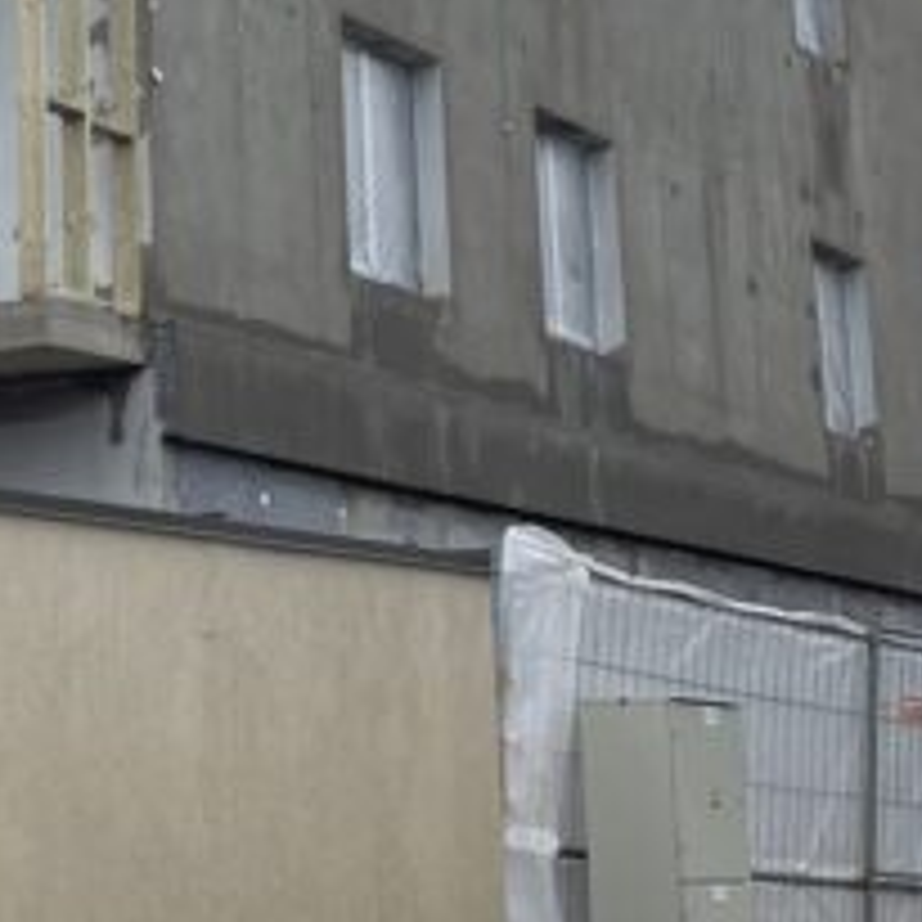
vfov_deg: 14.9
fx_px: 3465
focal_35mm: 115
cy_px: -40
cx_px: 58
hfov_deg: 15.0
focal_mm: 4.2
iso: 32
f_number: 1.6
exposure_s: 1/435
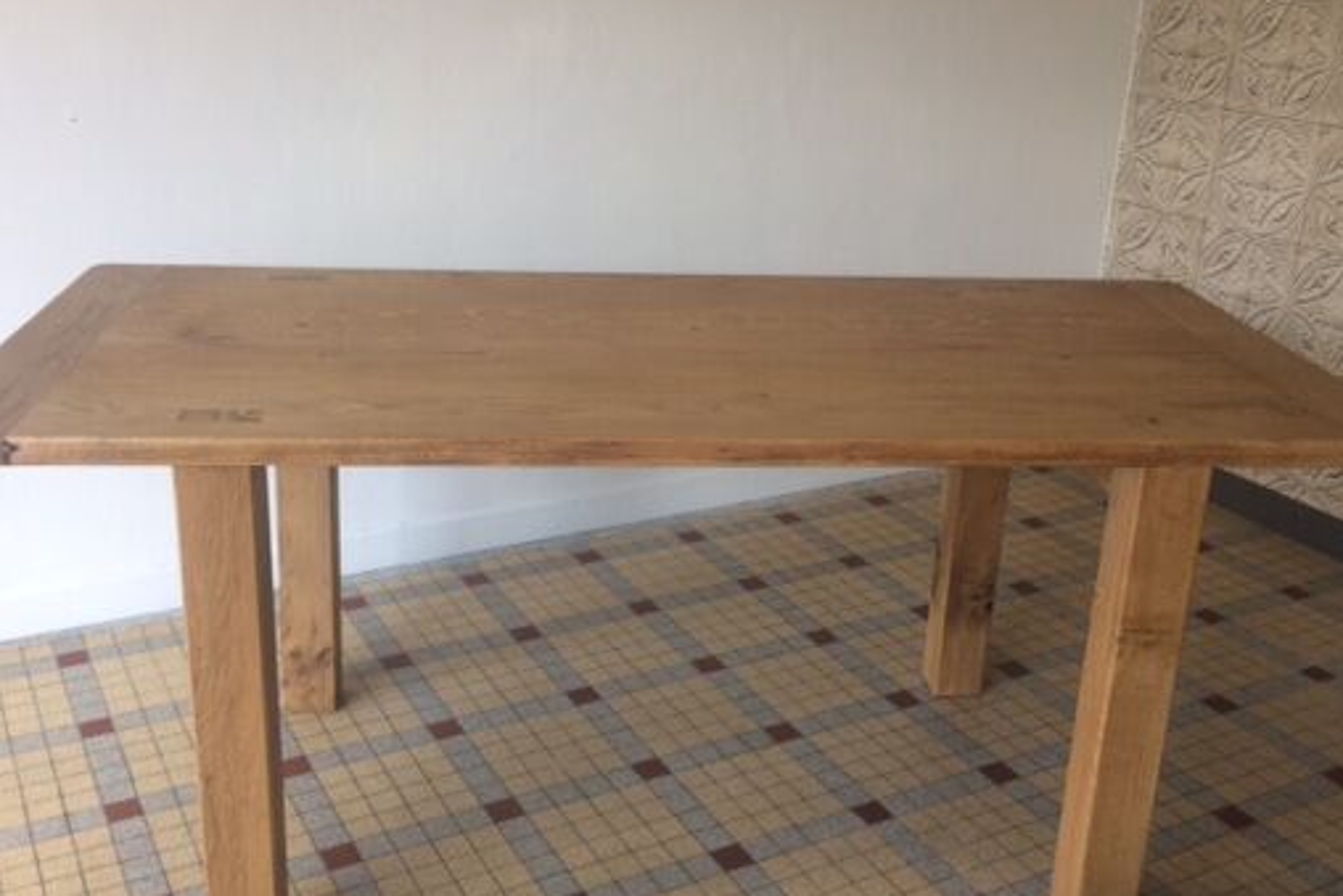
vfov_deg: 35.1
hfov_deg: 50.7
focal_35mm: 38
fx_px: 1418
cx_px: 674
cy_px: 436
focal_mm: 4.15
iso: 40
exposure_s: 1/50
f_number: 2.2
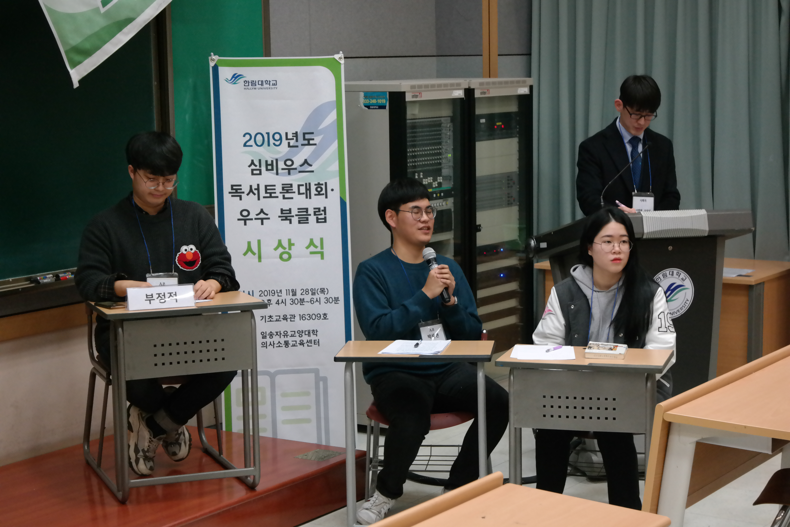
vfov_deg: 17.7
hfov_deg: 26.3
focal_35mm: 77
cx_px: 395
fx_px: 1690
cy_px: 264
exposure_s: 1/80
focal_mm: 50
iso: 3200
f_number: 5.6
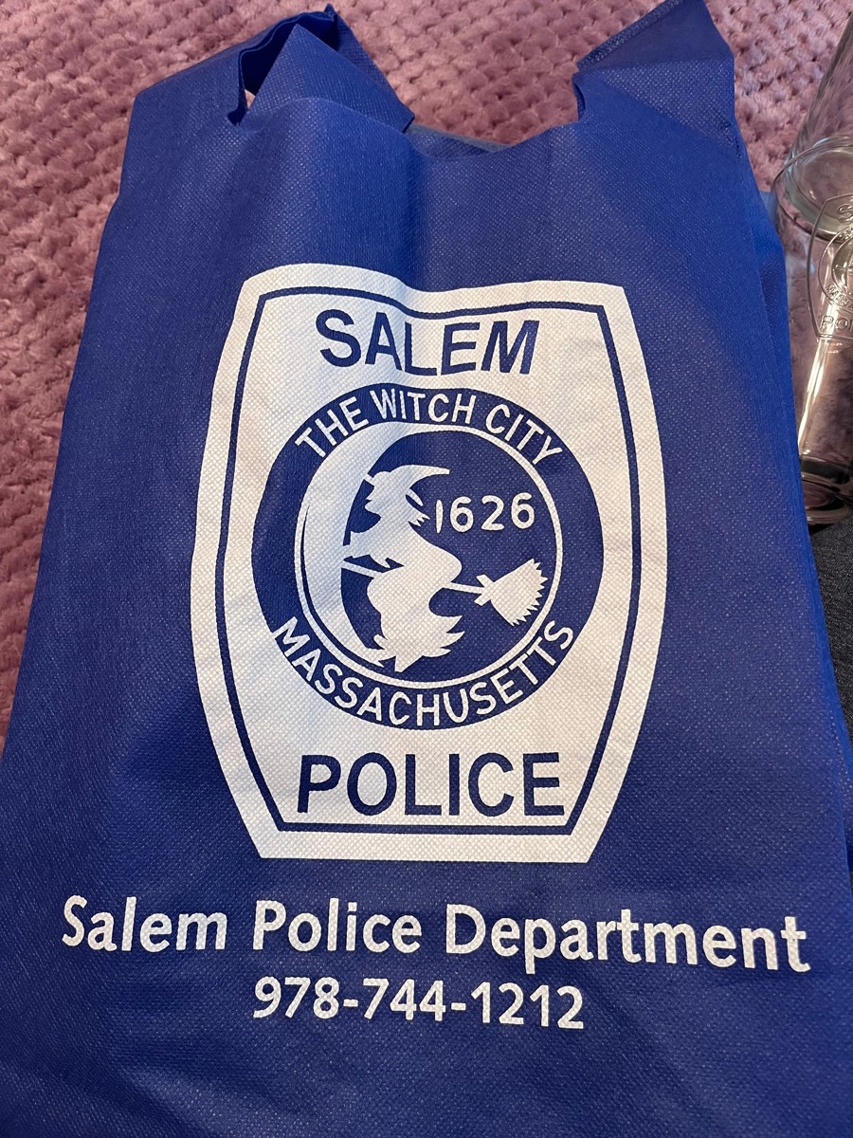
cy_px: 569
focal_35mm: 26
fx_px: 854
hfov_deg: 53.1
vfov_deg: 67.3
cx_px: 426
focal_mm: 5.1
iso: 200
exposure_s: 1/60
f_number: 1.6
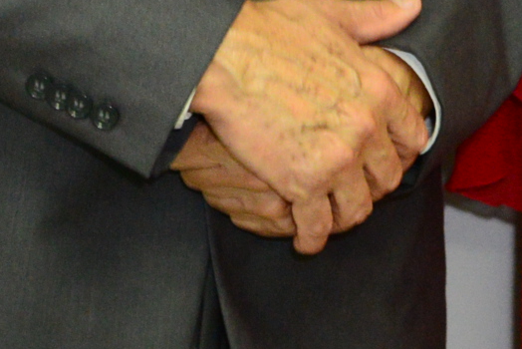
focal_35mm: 333
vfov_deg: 4.1
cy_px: -433
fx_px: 4831
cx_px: 279
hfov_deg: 6.2
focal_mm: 58
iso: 3200
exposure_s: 1/80
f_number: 4
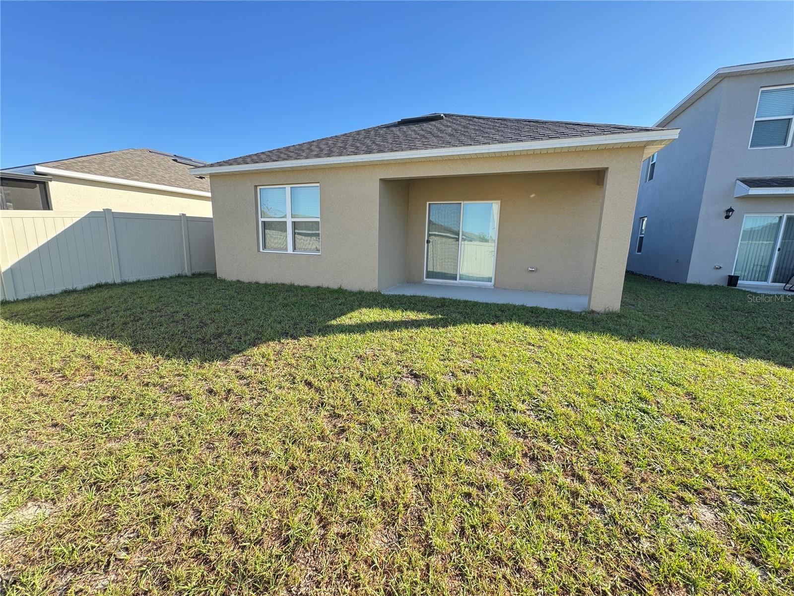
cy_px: 298
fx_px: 321
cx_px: 397
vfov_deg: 85.7
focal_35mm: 14
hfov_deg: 102.1
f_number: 2.2
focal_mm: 2.22
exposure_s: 1/261
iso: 40
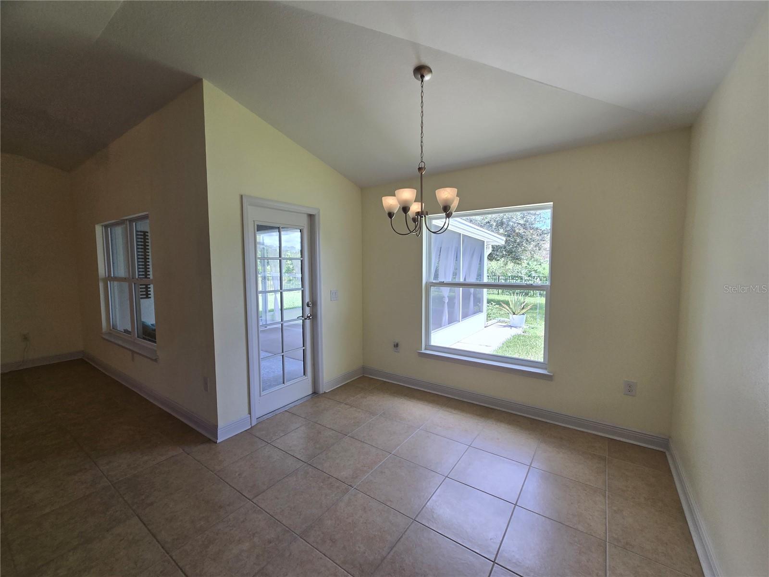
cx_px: 384
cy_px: 288
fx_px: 289
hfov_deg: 106.2
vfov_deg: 89.9
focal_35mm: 13
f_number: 2.2
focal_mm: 2.2
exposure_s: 1/120
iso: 50
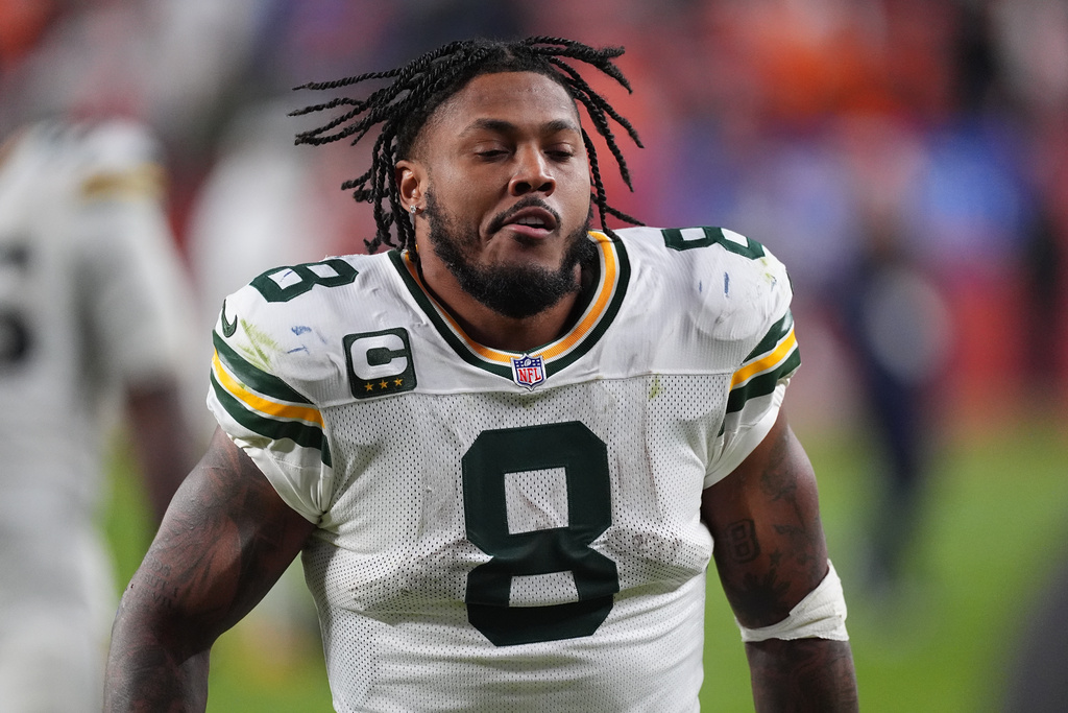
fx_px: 17801
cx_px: 534
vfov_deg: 2.3
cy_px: 356
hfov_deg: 3.4
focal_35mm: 600
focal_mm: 600
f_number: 4
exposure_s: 1/2000
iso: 5000
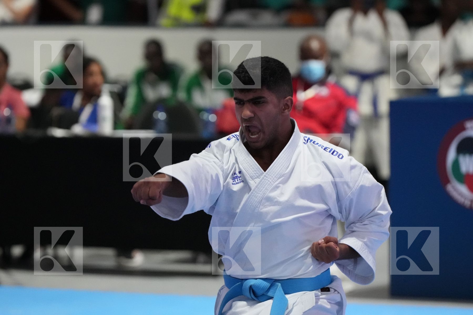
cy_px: 158
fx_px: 3074
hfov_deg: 8.8
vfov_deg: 5.9
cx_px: 236
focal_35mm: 234
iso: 6400
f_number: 2.8
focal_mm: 156
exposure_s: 1/500
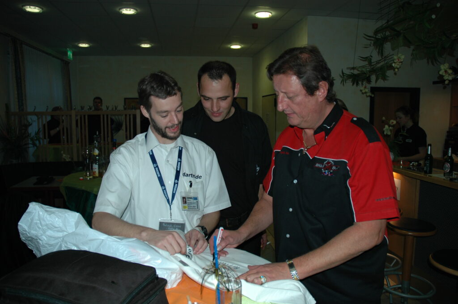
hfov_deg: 67.4
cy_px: 152
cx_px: 229
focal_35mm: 27
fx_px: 343
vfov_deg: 47.9
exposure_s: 1/60
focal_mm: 18
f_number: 3.5
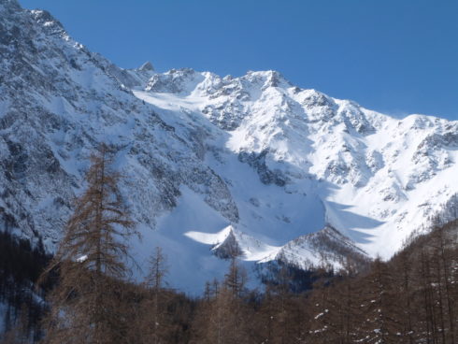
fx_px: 913
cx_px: 229
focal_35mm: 69
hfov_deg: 28.1
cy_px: 172
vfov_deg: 21.3
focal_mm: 12.4
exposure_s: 1/800
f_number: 5.6
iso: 100
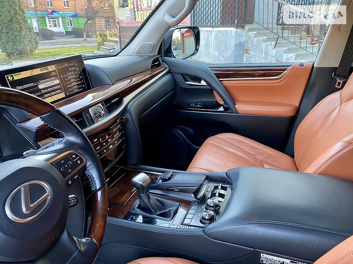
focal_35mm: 26
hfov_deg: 67.3
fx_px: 265
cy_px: 132
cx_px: 176
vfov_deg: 53.1
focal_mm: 4.2
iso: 160
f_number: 1.8
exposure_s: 1/54
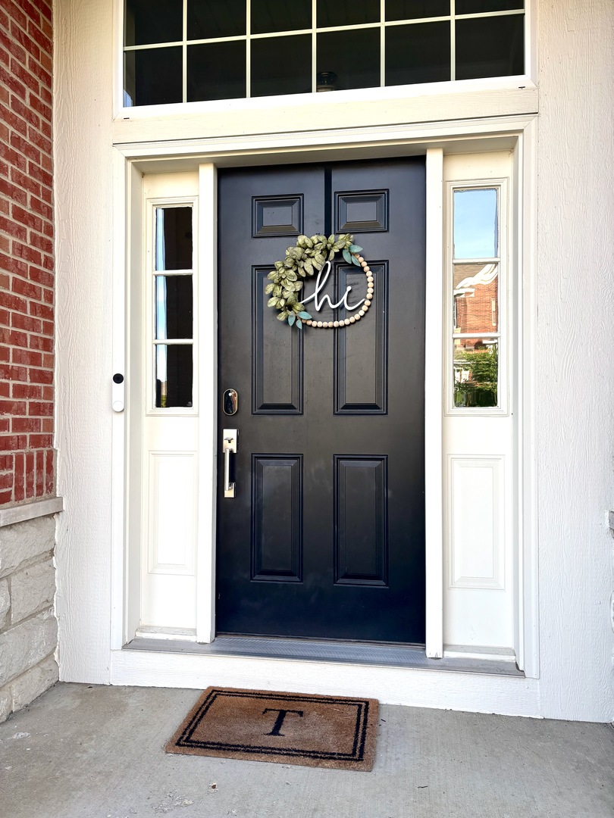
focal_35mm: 26
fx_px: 615
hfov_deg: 53.1
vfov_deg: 67.3
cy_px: 409
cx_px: 307
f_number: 1.6
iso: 50
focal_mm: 5.96
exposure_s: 1/471
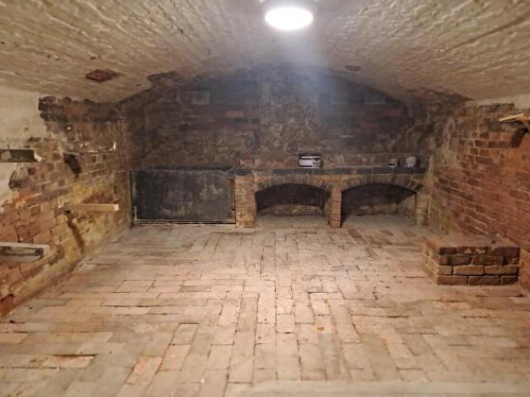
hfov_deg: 67.3
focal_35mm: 26
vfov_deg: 53.0
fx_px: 398
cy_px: 199
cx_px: 270
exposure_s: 1/25
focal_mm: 4.65
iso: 400
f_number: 1.8
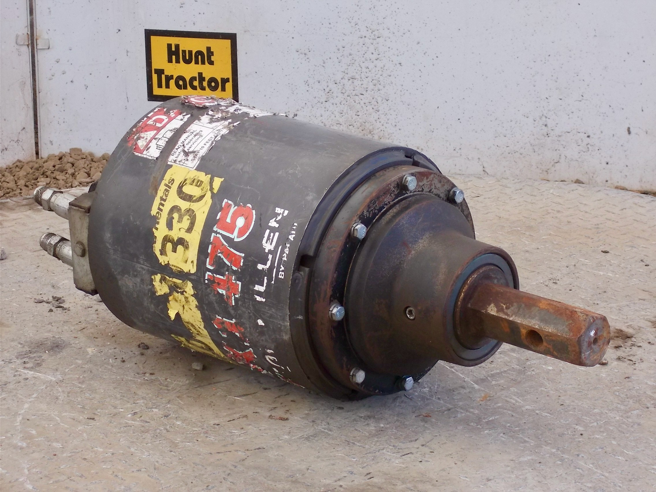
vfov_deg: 11.4
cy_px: 246
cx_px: 328
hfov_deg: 15.2
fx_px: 2464
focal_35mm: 130
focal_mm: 23
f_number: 6.5
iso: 160
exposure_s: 1/60
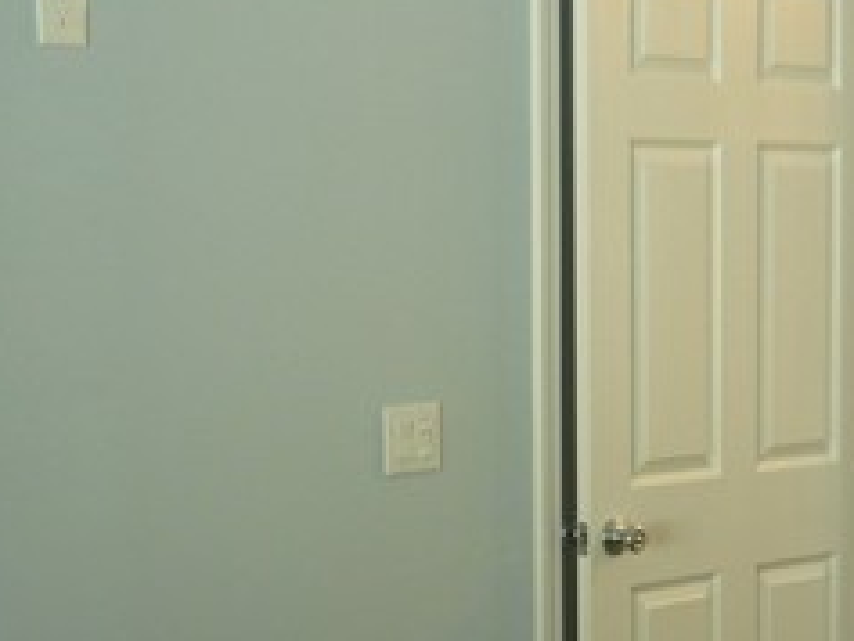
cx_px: 559
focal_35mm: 89
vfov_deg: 16.4
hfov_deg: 21.9
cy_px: 587
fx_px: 2197
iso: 160
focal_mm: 5.5
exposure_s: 1/30
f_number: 2.8
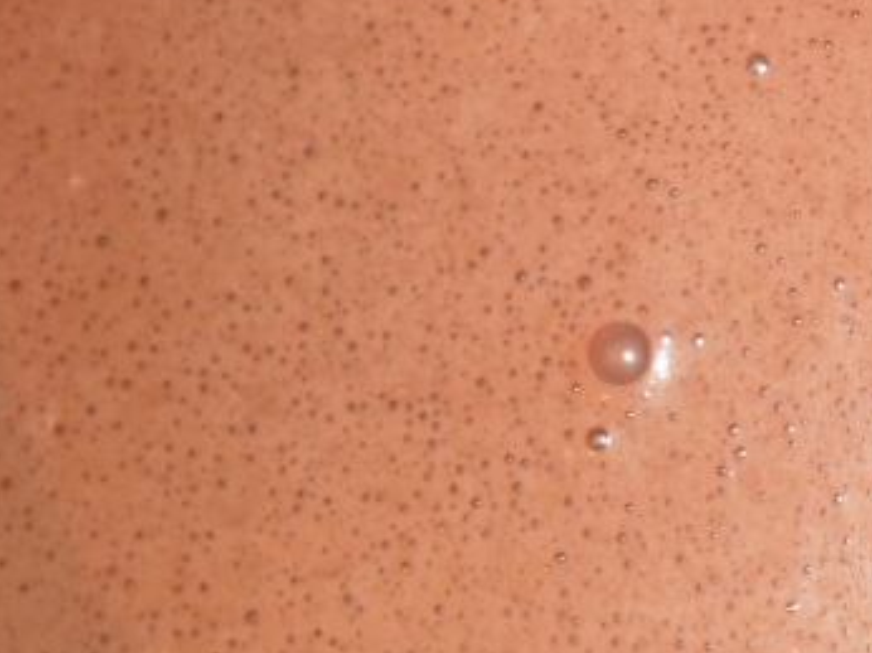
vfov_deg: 18.2
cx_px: 867
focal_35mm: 80
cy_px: 98
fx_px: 2014
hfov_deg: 23.4
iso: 80
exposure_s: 1/45
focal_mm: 4.9
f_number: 3.5
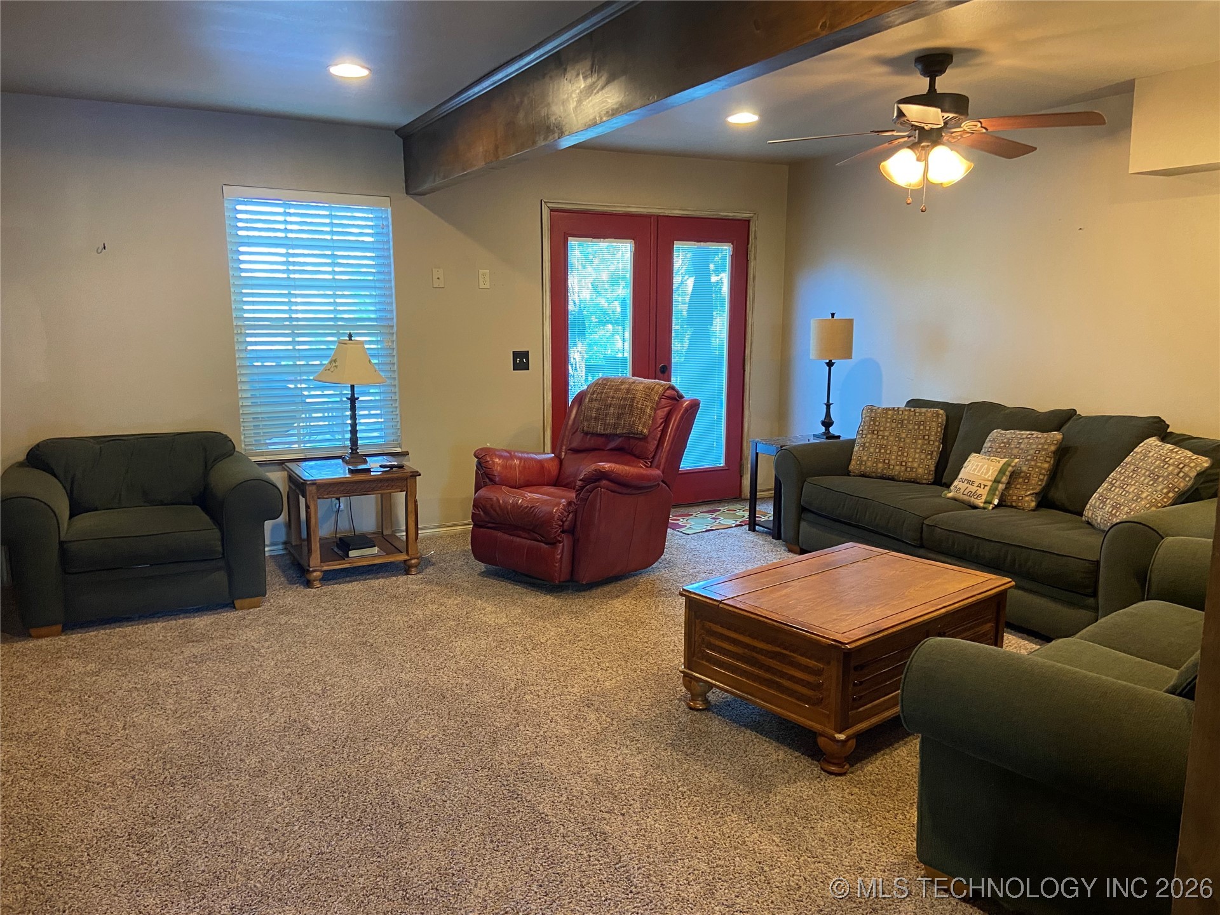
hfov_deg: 67.3
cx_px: 610
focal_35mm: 26
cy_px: 458
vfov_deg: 53.1
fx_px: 916
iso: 320
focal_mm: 4.25
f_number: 1.8
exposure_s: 1/60
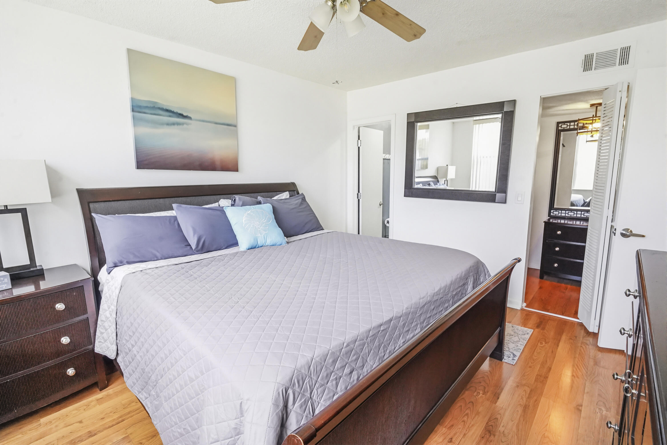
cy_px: 222
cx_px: 334
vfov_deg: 73.7
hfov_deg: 96.7
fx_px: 296
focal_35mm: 16
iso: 5000
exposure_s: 1/50
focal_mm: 16
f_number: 9
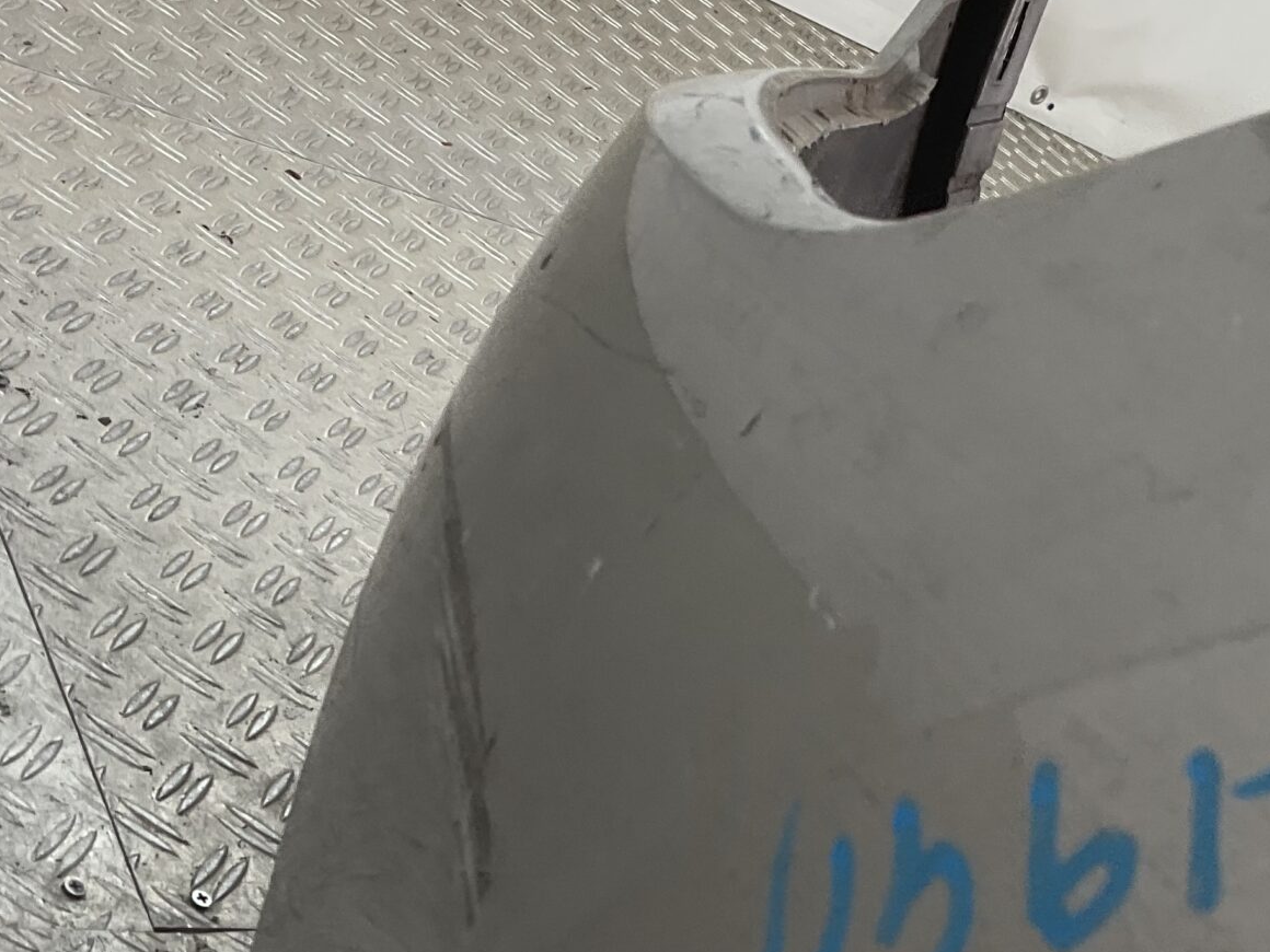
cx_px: 924
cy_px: 574
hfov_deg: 29.9
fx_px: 2348
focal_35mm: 64
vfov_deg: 22.9
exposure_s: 1/100
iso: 20
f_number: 1.8
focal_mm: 3
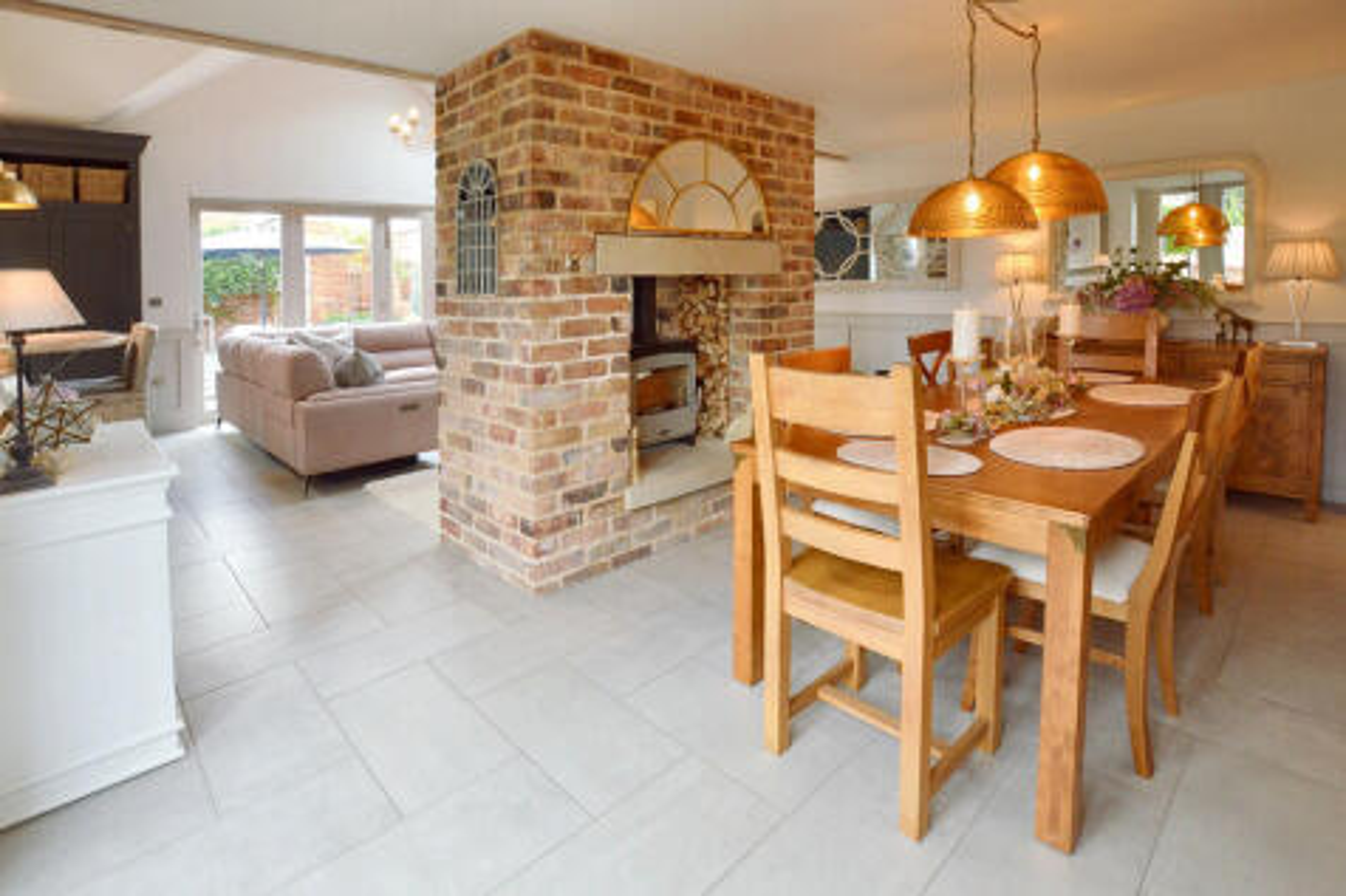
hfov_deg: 100.4
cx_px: 673
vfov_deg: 77.3
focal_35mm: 15
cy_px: 448
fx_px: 561
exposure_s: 1/15
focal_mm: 10
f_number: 10
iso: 400
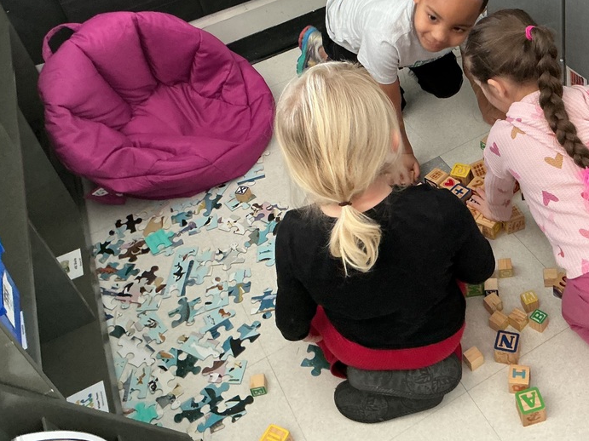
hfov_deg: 42.7
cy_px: 115
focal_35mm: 43
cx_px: 428
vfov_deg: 33.0
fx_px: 732
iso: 200
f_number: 1.8
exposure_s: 1/40
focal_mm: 3
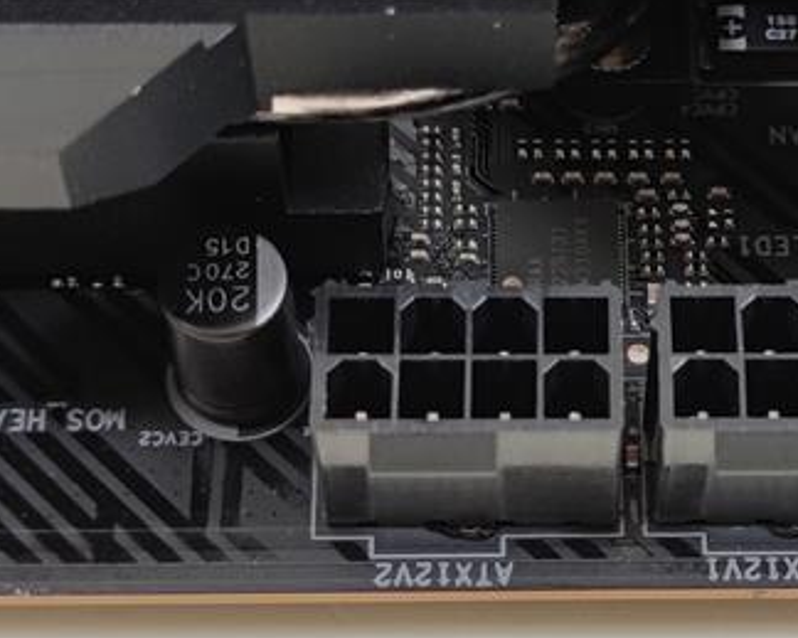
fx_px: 2668
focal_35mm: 113
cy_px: 230
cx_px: 645
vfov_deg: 13.6
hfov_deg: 16.9
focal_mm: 6.78
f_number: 1.85
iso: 73
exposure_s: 1/100
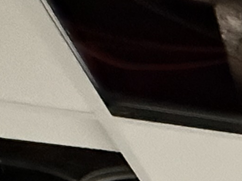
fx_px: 762
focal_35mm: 109
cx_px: 615
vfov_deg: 10.6
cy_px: 494
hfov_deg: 12.8
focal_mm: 2.22
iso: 1250
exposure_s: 1/60
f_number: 2.2
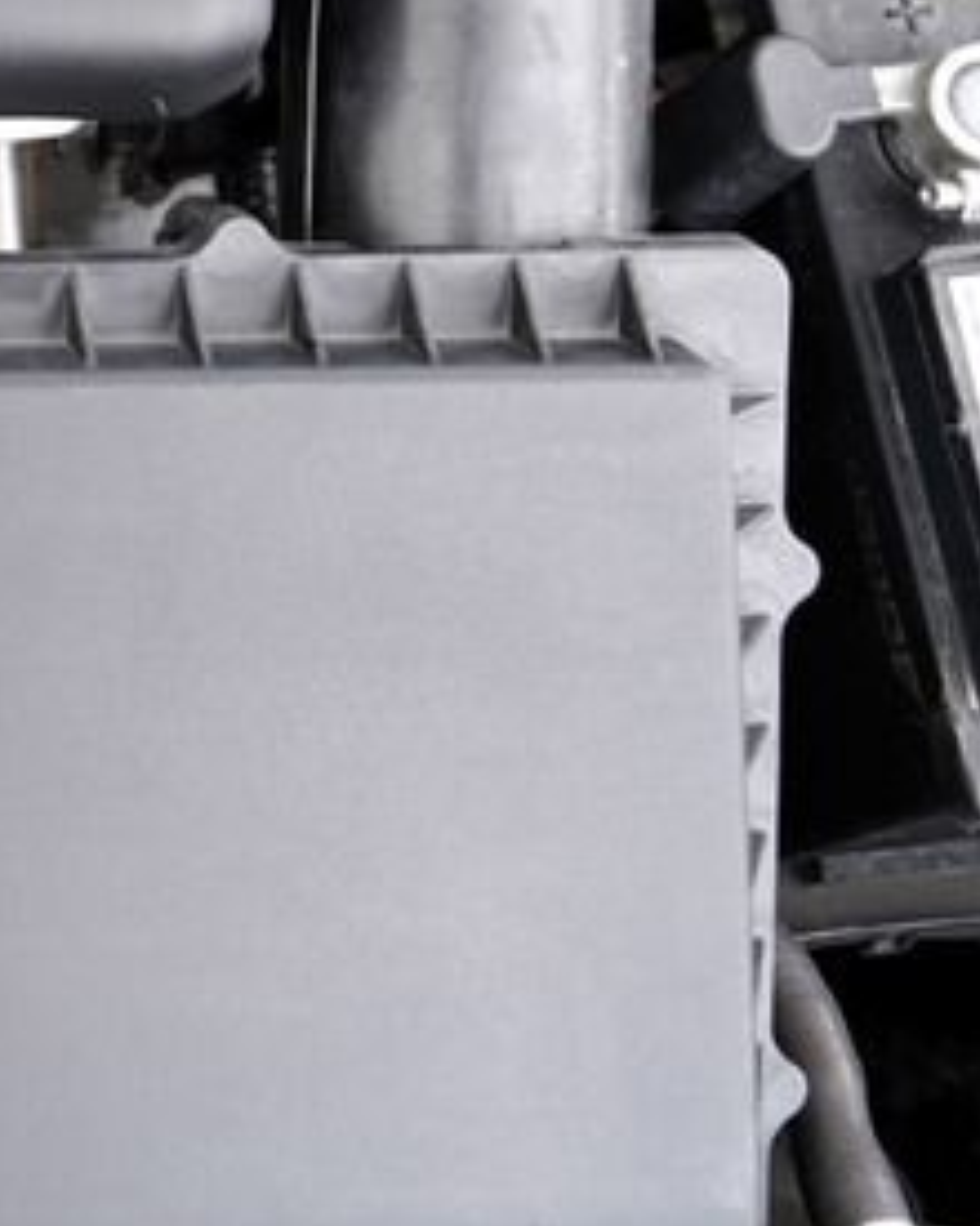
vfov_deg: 21.3
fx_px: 3045
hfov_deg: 16.3
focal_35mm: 84
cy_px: -194
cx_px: -579
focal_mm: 24
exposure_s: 1/50
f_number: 4
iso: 100
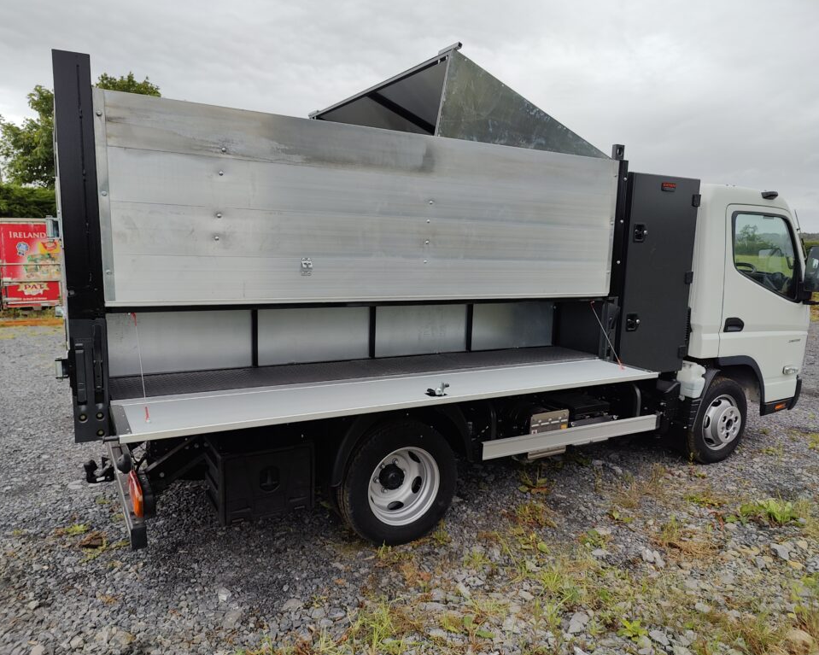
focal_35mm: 24
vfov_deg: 58.8
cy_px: 327
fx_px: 582
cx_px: 410
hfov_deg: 70.3
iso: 50
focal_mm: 6.06
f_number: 1.8
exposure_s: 1/1620
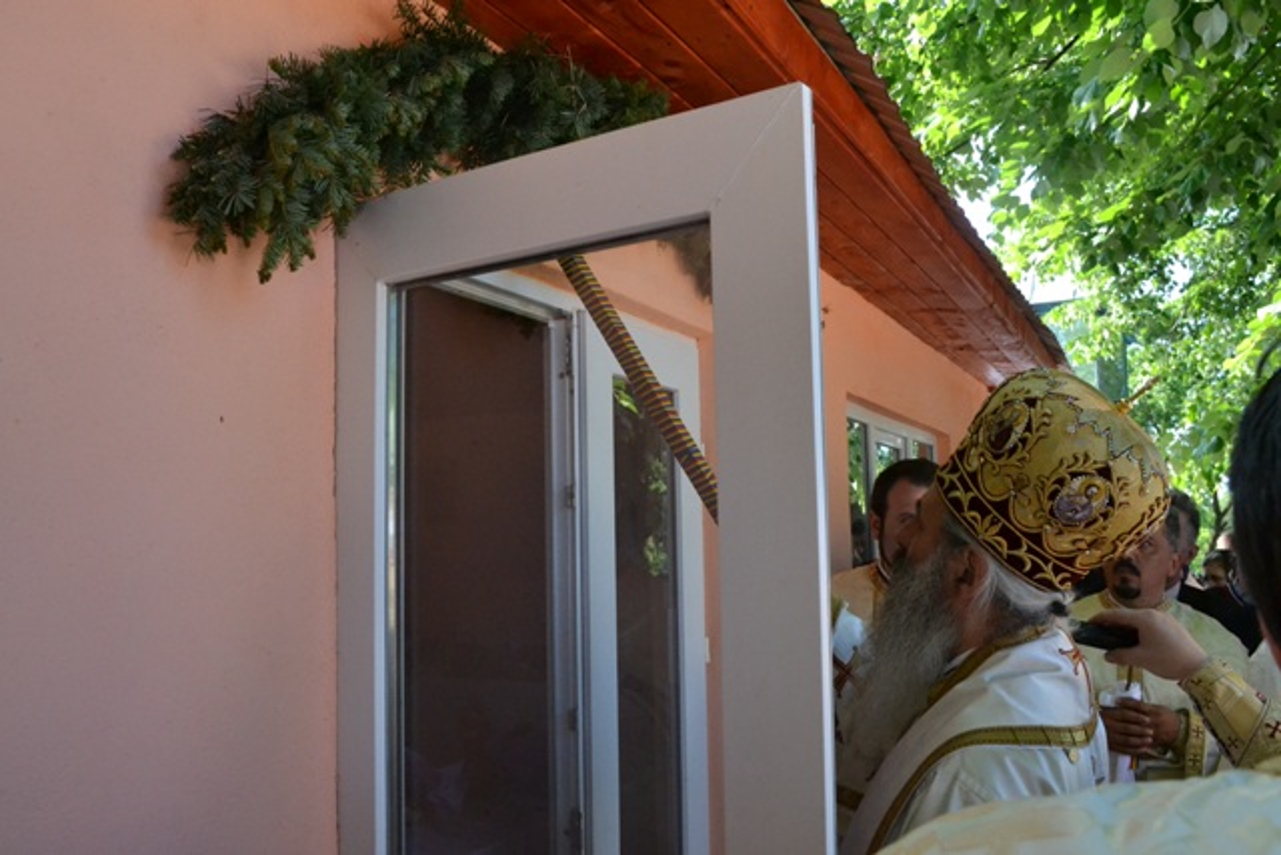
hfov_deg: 61.9
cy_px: 428
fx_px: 1068
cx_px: 640
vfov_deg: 43.6
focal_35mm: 30
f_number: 7.1
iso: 3200
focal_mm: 20
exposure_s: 1/1000
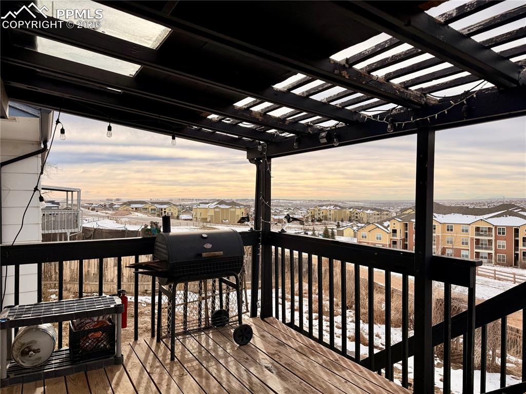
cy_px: 197
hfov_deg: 71.6
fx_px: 365
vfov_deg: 56.8
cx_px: 263
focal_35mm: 24
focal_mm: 6.76
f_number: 1.78
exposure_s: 1/4673
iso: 80
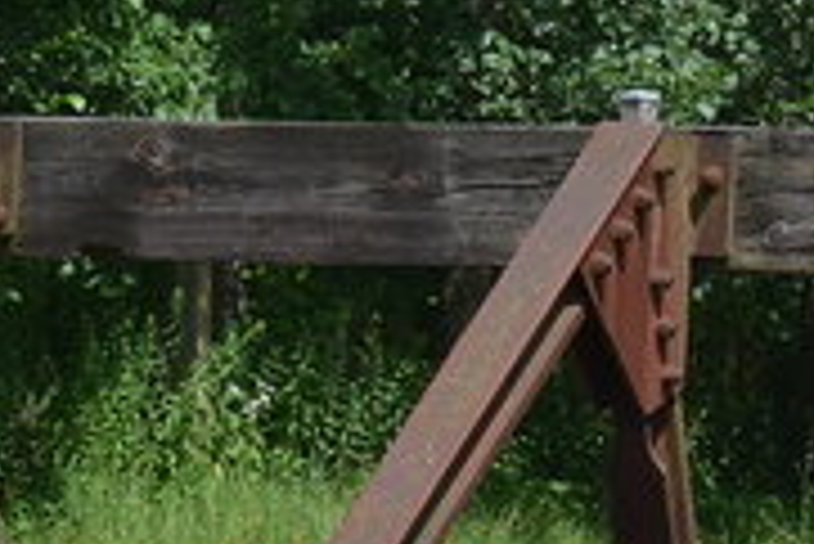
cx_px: 1178
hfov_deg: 6.6
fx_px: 6977
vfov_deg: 4.4
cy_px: -292
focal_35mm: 308
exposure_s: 1/640
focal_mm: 31
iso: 320
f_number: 8
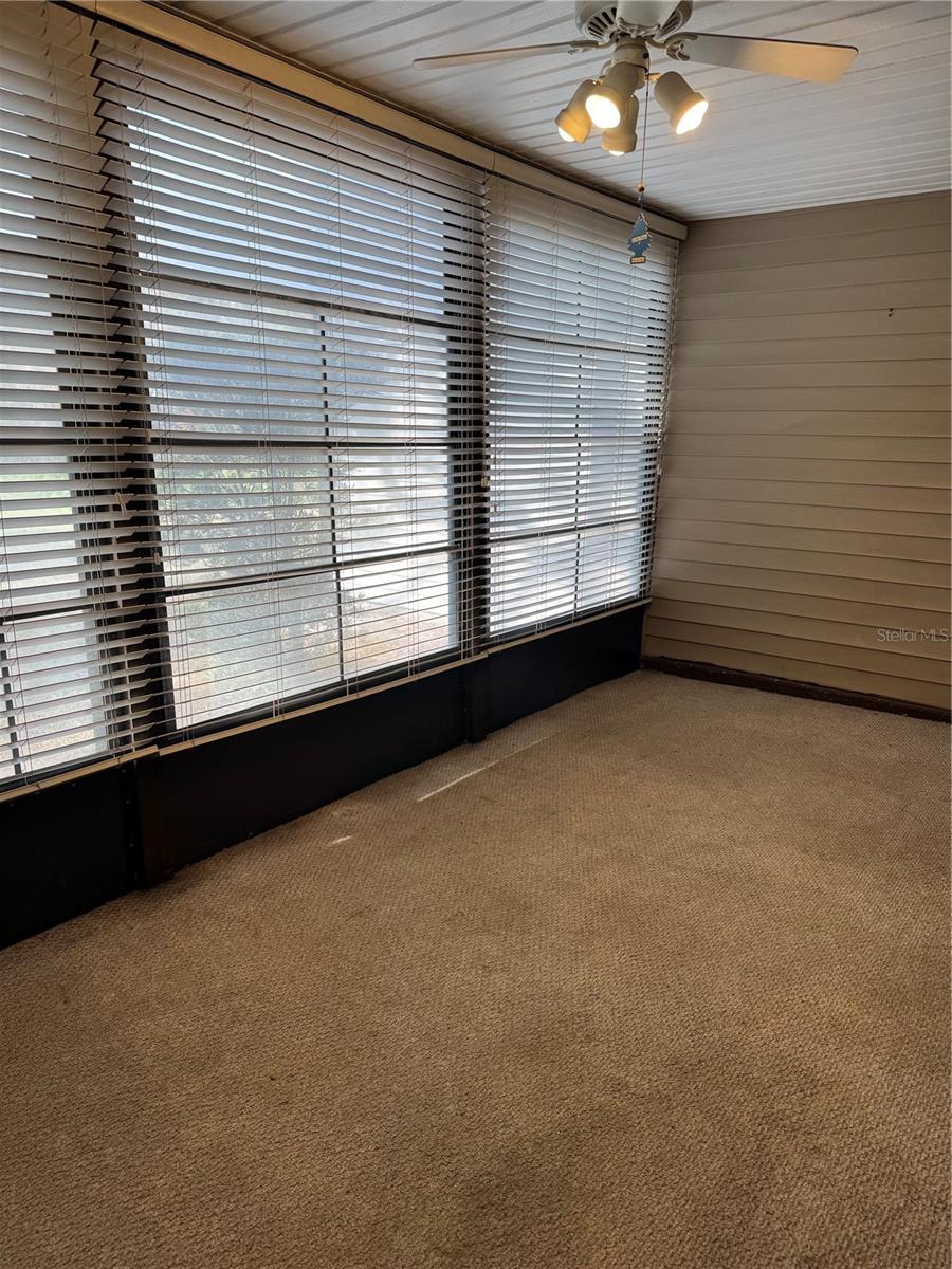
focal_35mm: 24
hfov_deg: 56.8
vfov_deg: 71.6
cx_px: 476
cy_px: 634
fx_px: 880
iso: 64
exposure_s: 1/120
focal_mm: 6.76
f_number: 1.78
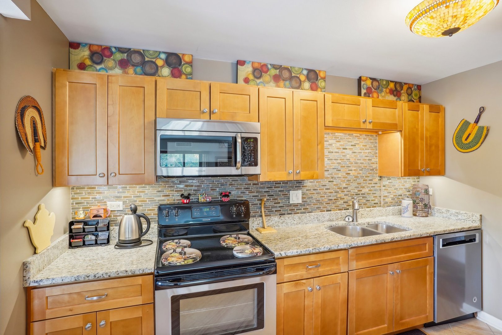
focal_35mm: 17
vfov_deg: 70.4
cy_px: 168
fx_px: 237
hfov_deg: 93.3
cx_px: 251
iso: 400
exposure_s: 1/3.33
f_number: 8
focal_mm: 17
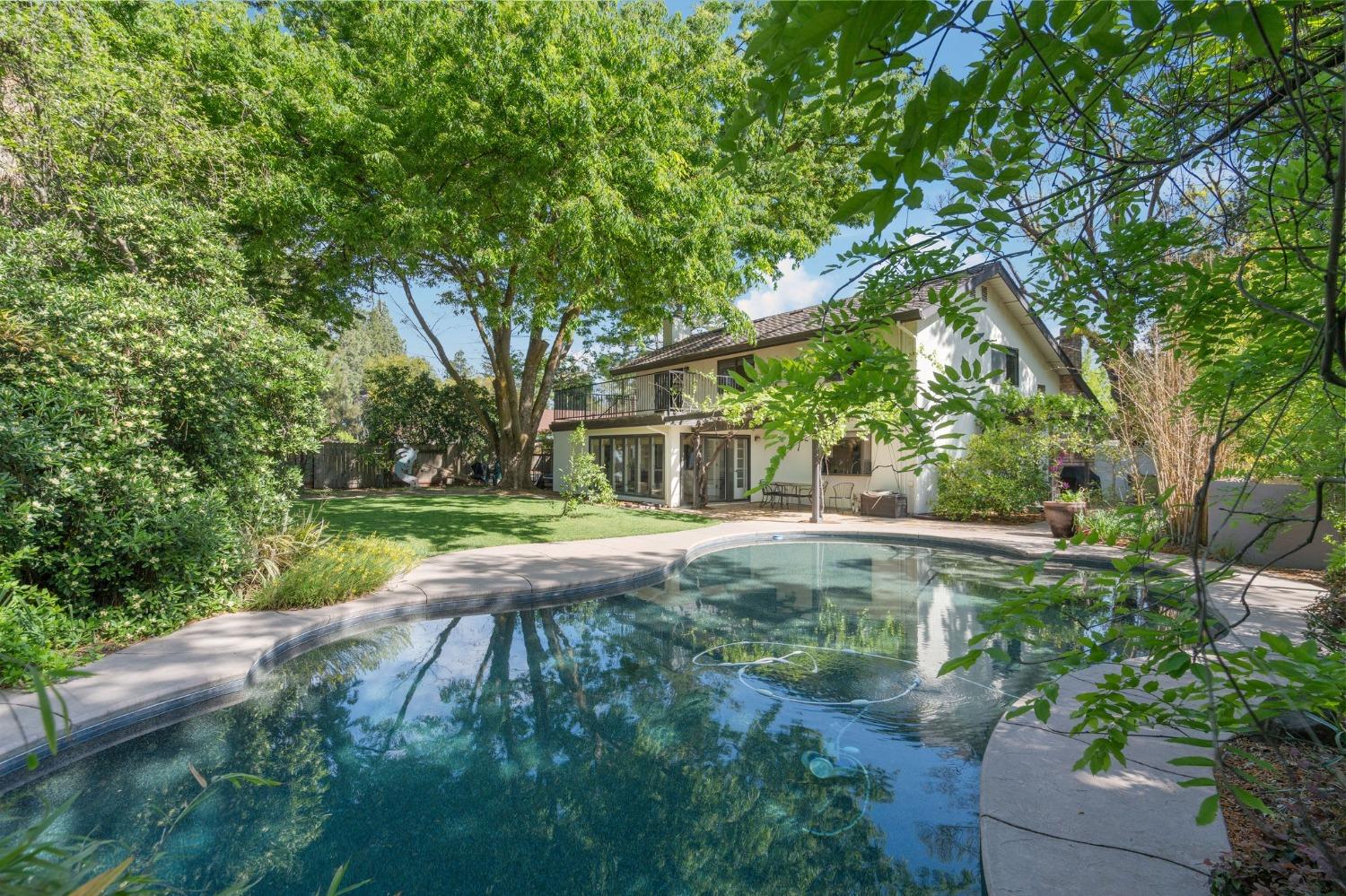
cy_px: 448
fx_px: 598
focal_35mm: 16
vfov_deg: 73.7
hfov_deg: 96.8
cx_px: 673
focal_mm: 16
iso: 320
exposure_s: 1/60
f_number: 8
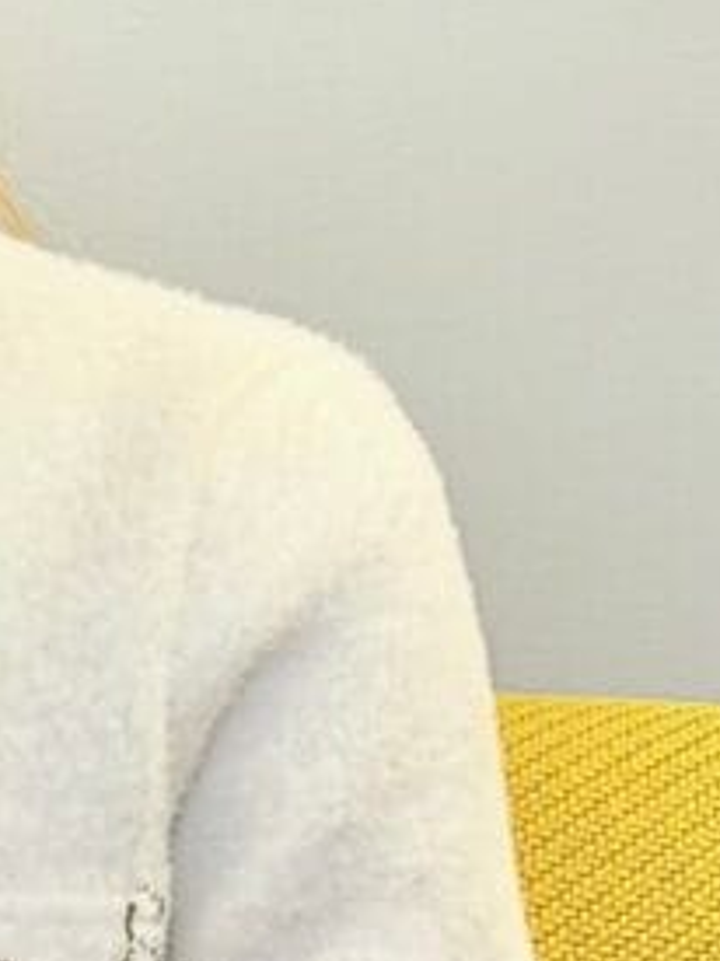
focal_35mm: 179
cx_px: -566
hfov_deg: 8.0
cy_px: 594
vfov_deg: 11.0
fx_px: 4968
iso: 250
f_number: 1.78
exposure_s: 1/41
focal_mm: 6.76
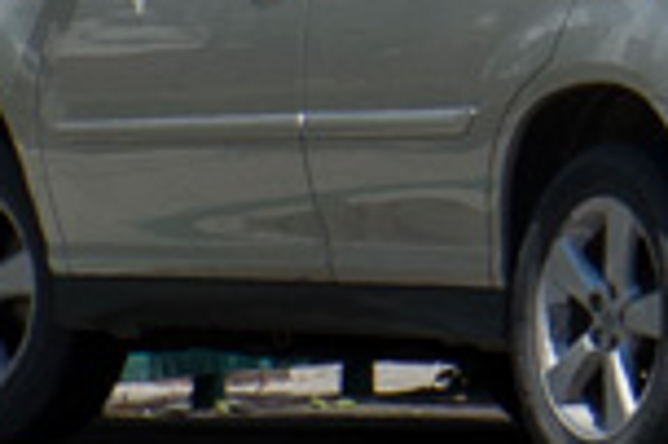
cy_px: -1156
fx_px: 13605
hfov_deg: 2.7
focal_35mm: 734
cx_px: 2615
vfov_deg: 1.9
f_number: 7.1
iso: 250
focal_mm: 62
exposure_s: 1/1000
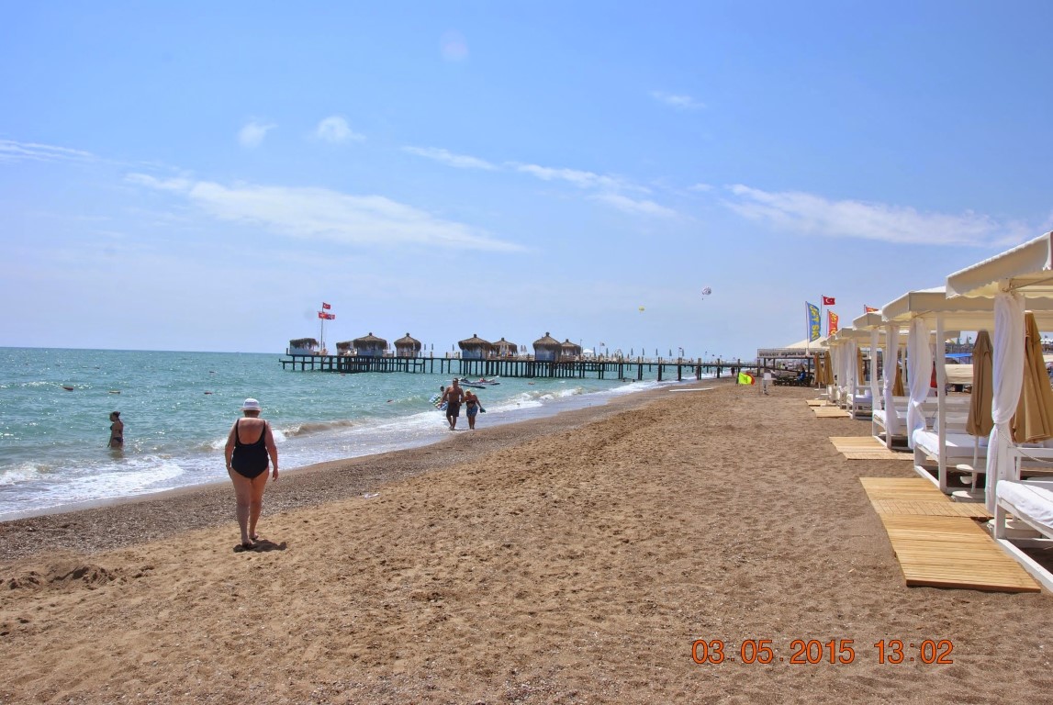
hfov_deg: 67.3
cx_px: 526
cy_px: 352
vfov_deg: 48.1
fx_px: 791
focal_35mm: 27
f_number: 9
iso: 100
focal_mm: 18
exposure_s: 1/320
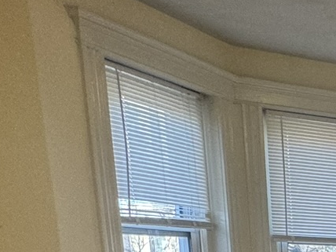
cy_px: 407
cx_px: 553
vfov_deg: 18.6
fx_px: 650
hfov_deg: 21.9
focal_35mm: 67
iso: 125
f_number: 2.2
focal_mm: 2.22
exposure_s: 1/120
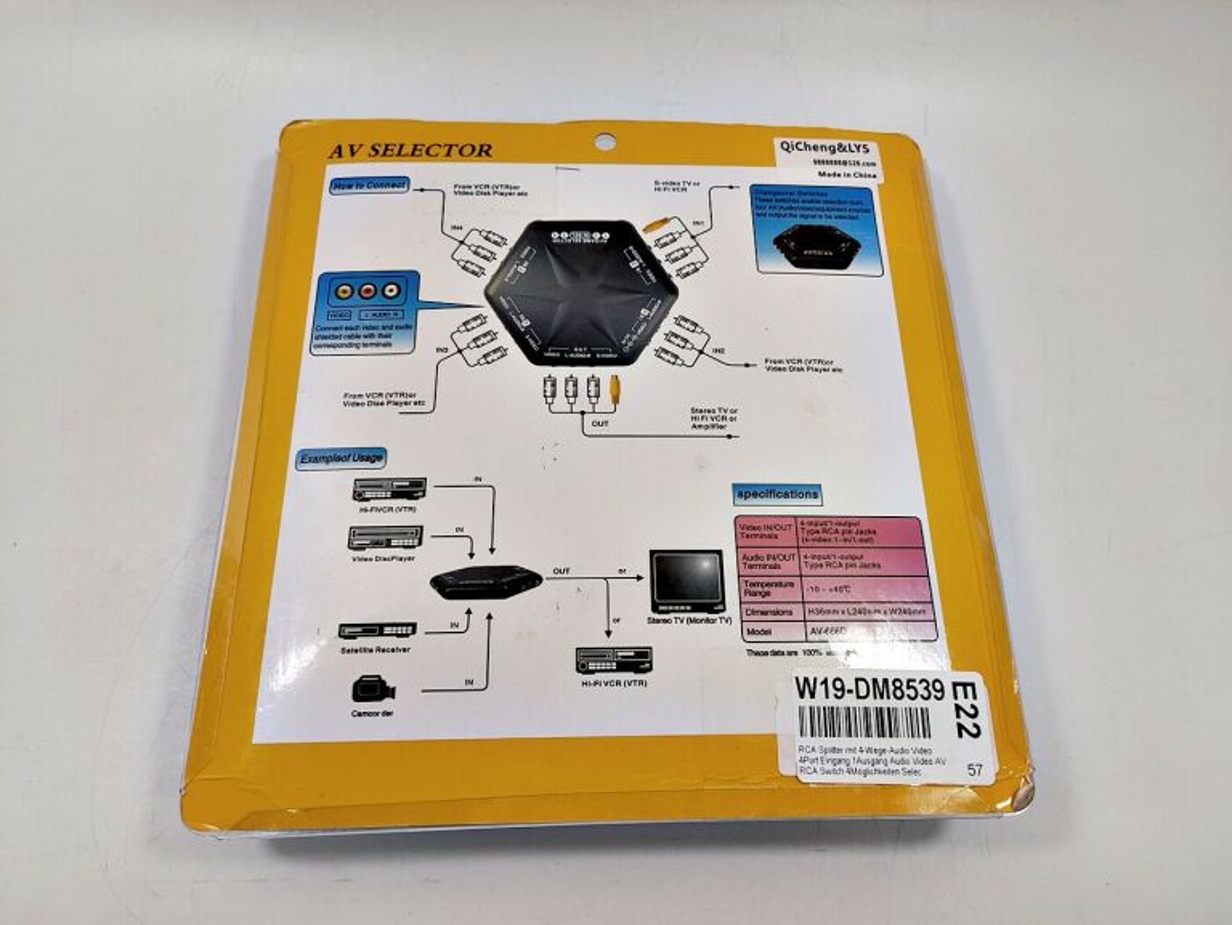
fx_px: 890
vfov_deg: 54.9
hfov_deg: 69.4
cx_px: 616
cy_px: 462
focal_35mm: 25
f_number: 2
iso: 25
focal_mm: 4.6
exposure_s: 1/100
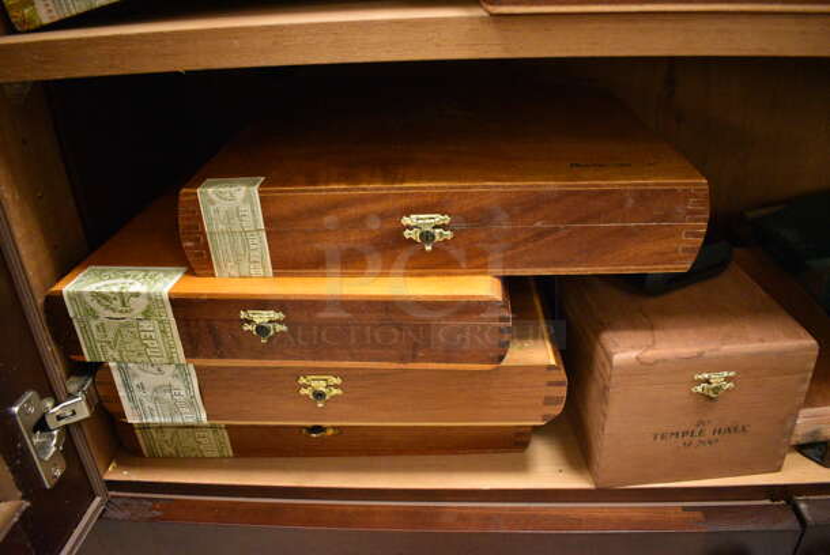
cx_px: 415
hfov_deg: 67.3
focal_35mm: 27
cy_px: 278
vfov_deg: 48.0
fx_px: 623
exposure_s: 1/125
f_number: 3.5
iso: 5600
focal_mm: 18
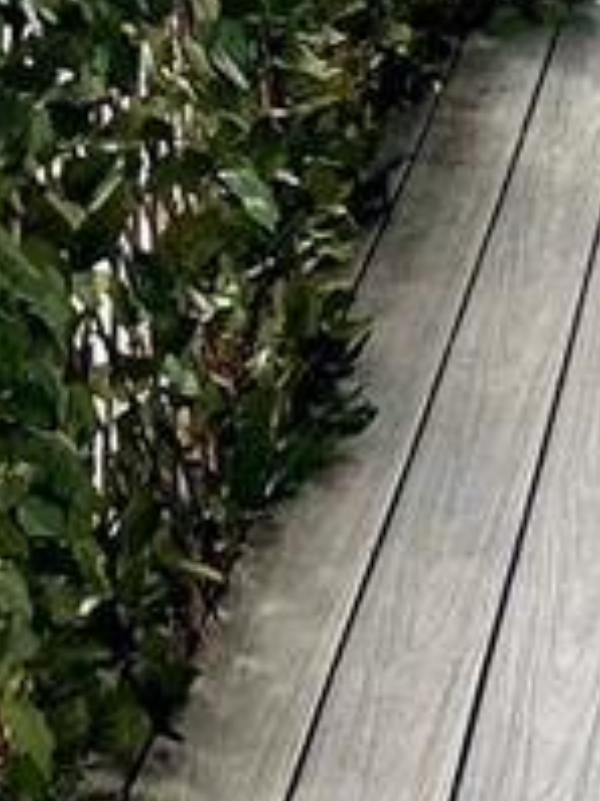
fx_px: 3632
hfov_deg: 9.2
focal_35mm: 157
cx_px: 938
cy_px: -318
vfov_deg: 12.1
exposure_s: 1/791
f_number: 1.5
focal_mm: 5.7
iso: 50
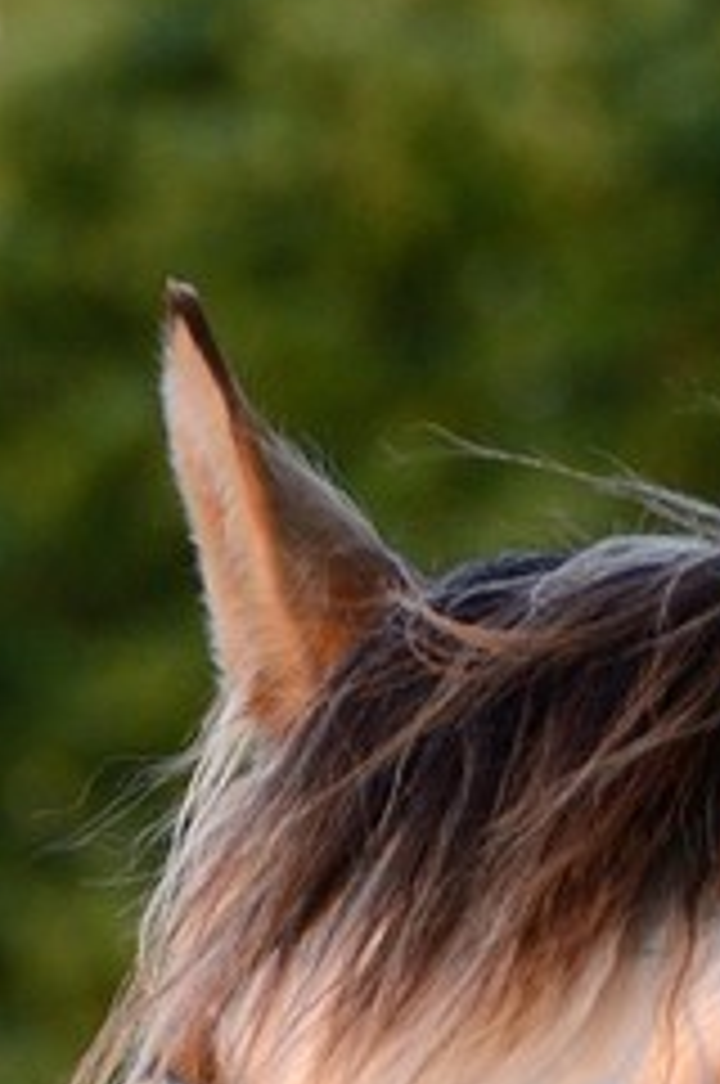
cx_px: 376
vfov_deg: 1.5
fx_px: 39982
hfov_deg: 1.0
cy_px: 3113
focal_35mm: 1329
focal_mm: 200
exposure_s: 1/160
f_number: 6.3
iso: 1600
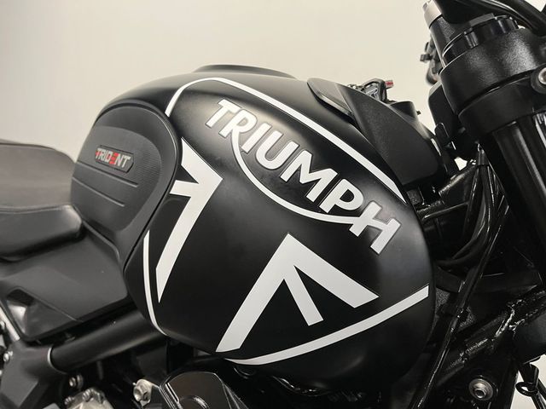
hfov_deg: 67.3
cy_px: 204
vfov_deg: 53.1
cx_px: 273
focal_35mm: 26
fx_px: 410
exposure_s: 1/50
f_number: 1.6
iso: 125
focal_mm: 5.1
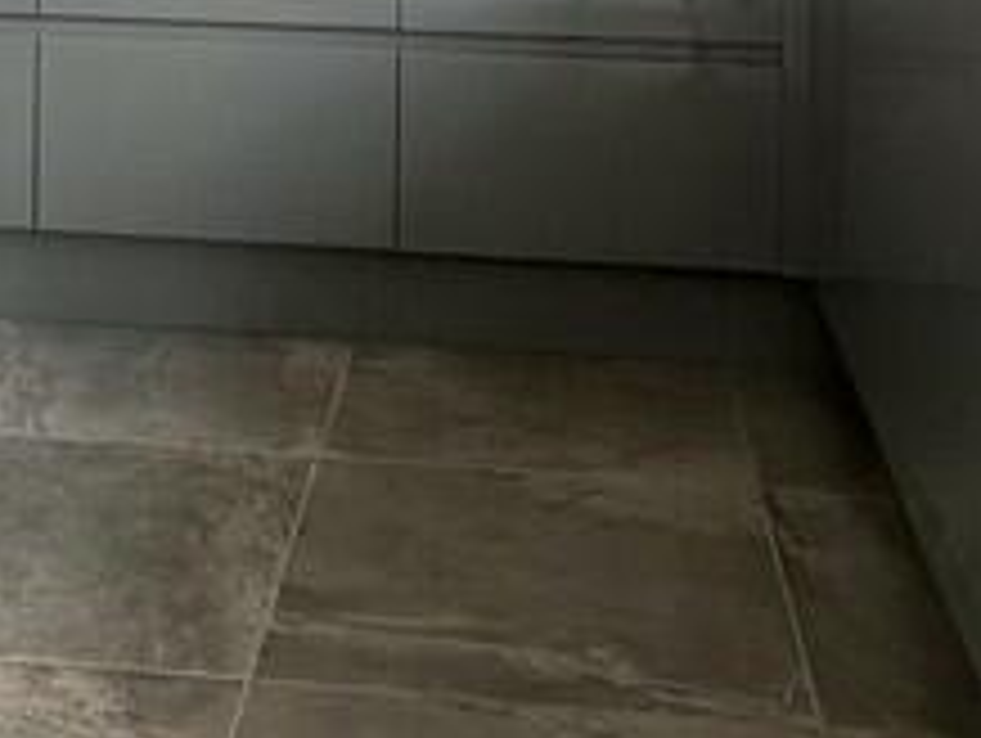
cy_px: -256
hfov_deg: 31.2
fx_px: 1731
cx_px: 279
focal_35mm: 61
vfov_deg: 21.5
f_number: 1.8
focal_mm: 1.57
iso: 64
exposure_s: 1/99
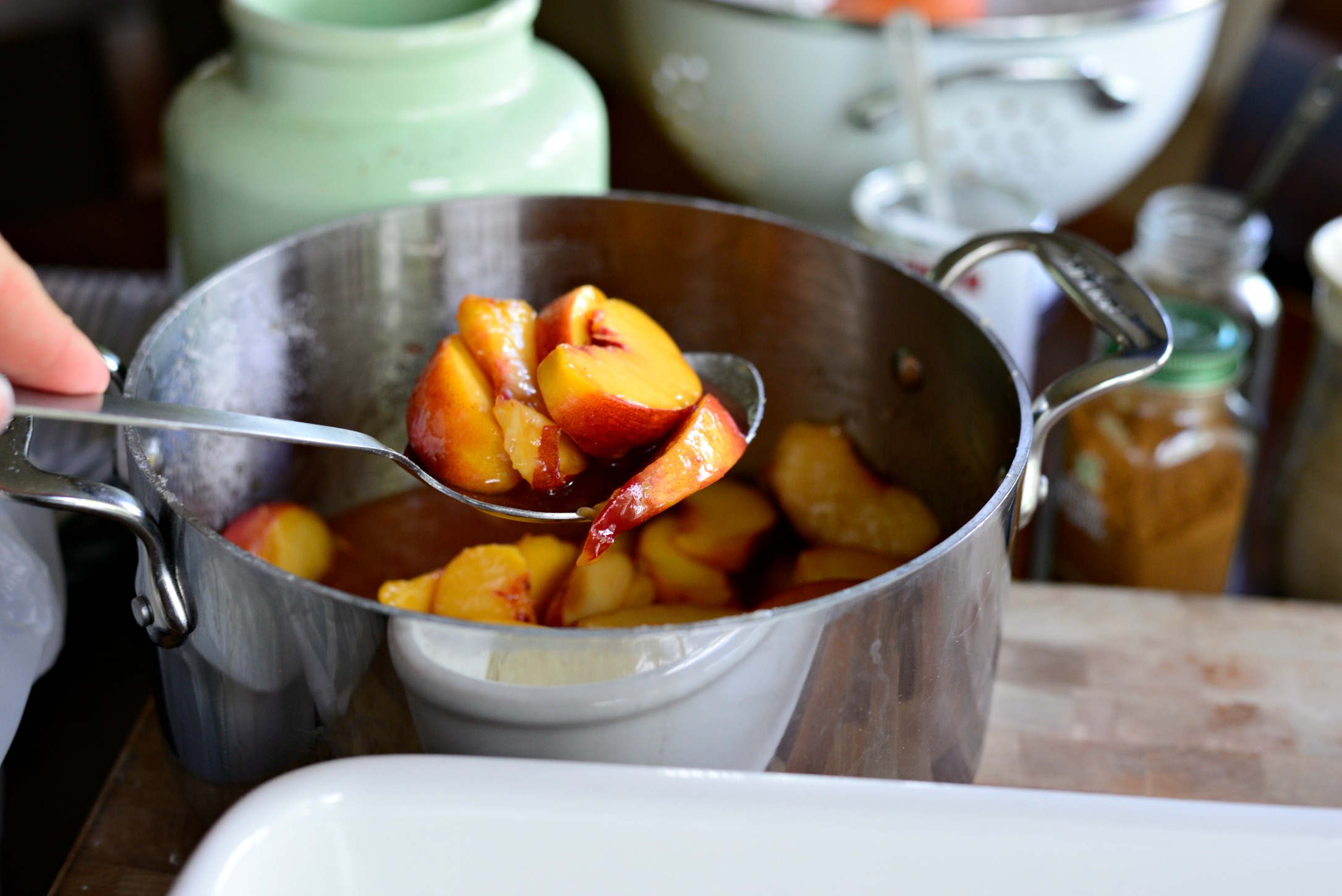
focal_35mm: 50
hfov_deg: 39.6
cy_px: 448
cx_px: 671
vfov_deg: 27.0
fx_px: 1864
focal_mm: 50
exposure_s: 1/100
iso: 800
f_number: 4
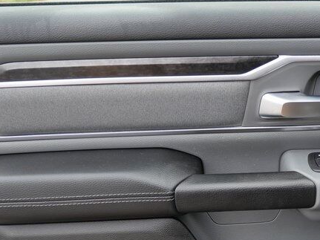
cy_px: 186
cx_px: 260
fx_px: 527
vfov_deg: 25.3
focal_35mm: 57
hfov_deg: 32.8
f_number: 3.5
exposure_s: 1/125
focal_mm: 12
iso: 200
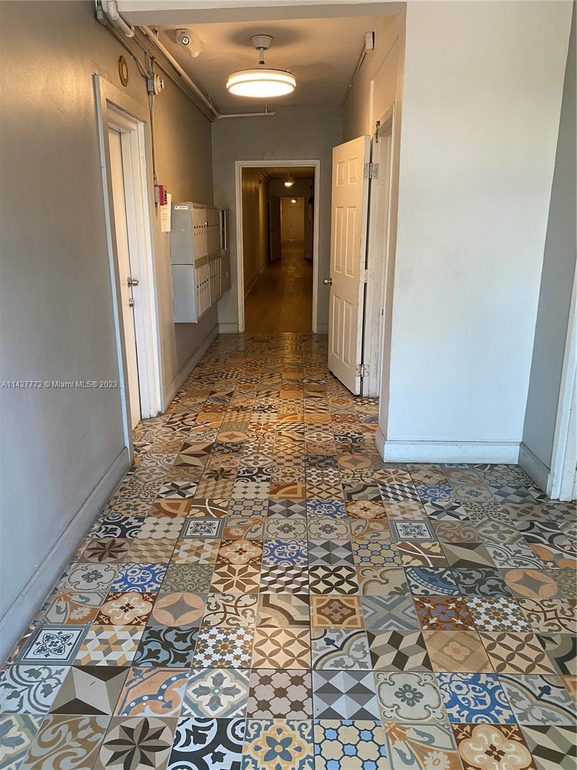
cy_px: 385
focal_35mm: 26
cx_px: 288
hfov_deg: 53.1
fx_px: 578
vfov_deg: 67.3
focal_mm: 4.25
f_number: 1.8
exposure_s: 1/60
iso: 80
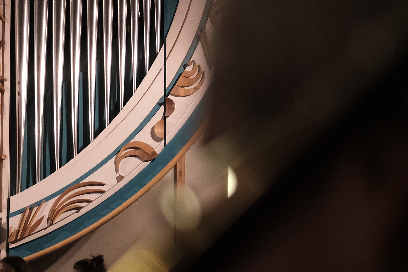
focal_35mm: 206
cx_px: 23
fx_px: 2335
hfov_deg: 9.9
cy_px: 262
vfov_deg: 6.7
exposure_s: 1/70
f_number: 4
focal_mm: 55
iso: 1600
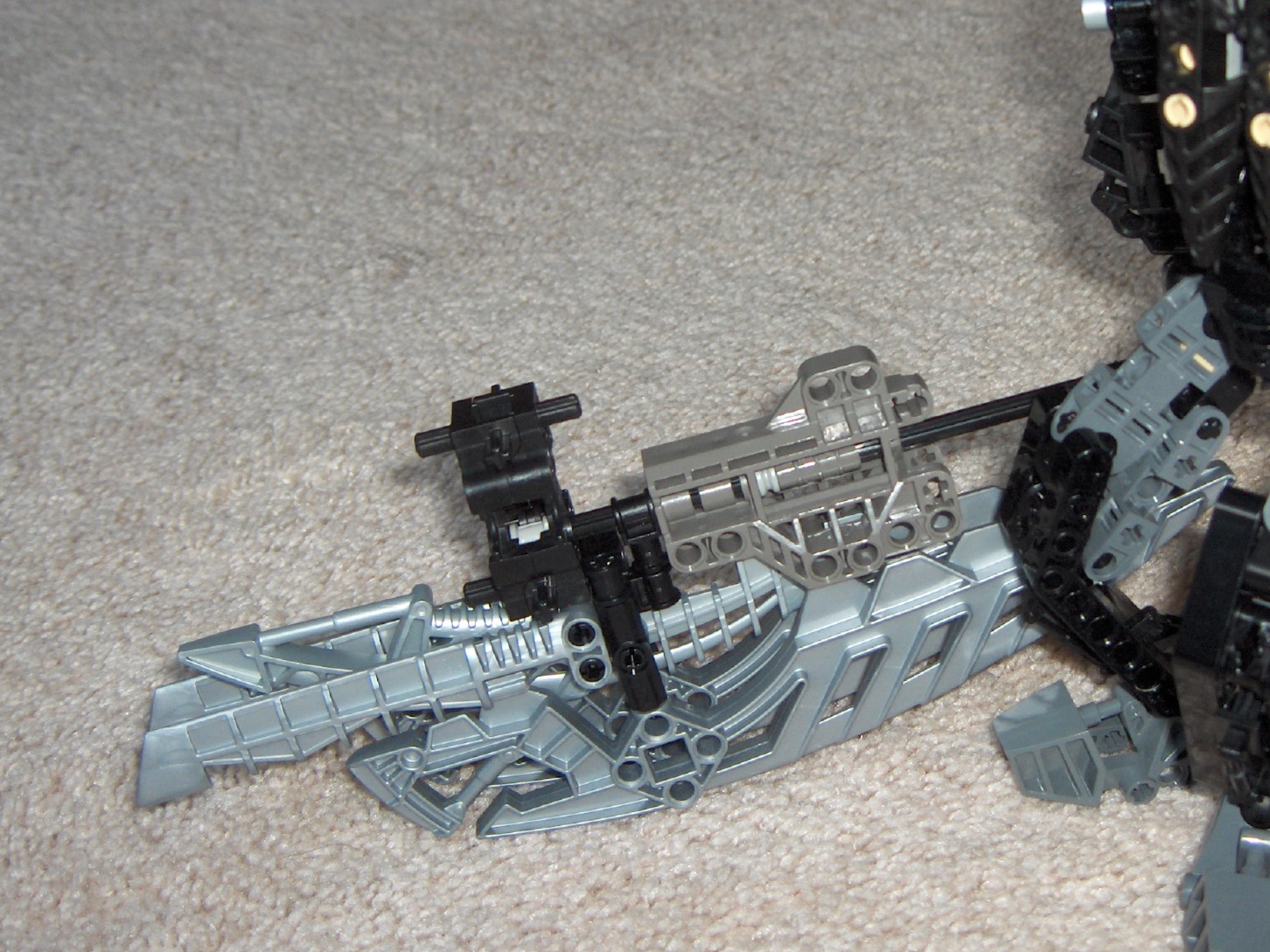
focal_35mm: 55
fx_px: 2018
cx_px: 854
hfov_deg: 34.6
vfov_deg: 26.5
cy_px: 341
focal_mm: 8
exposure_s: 1/60
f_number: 2.8
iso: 100
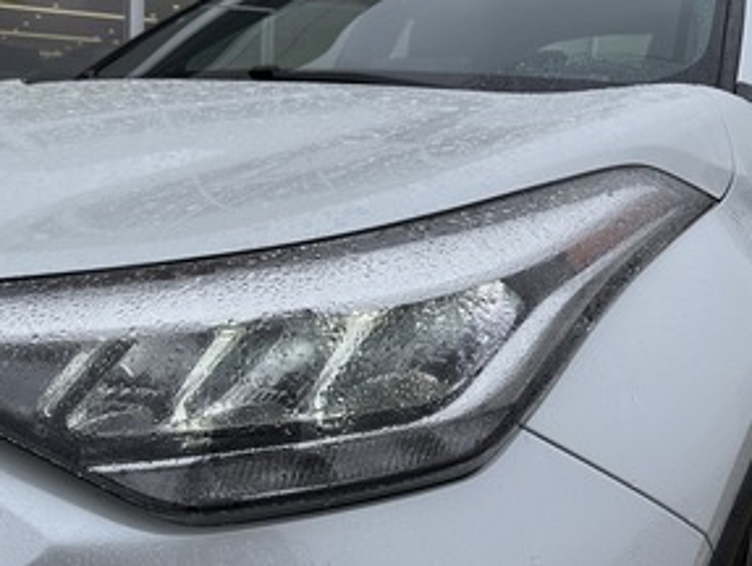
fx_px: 827
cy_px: 331
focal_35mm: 38
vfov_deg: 37.7
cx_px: 231
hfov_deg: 47.8
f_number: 1.6
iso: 50
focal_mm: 5.96
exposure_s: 1/894
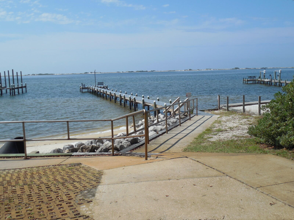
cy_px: 110
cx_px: 147
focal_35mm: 39
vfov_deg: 36.8
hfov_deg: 47.9
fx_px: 331
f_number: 7.6
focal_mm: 7
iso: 125
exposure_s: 1/400
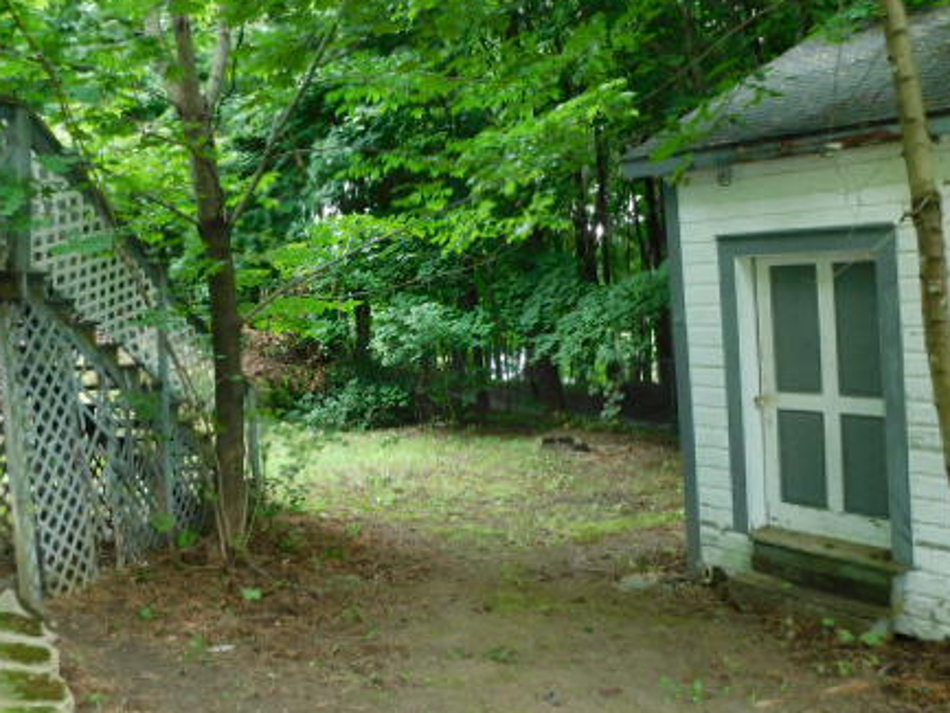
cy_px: 318
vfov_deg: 41.8
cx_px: 395
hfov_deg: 53.7
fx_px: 933
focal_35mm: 34
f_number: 3
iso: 220
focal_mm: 4
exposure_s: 1/30
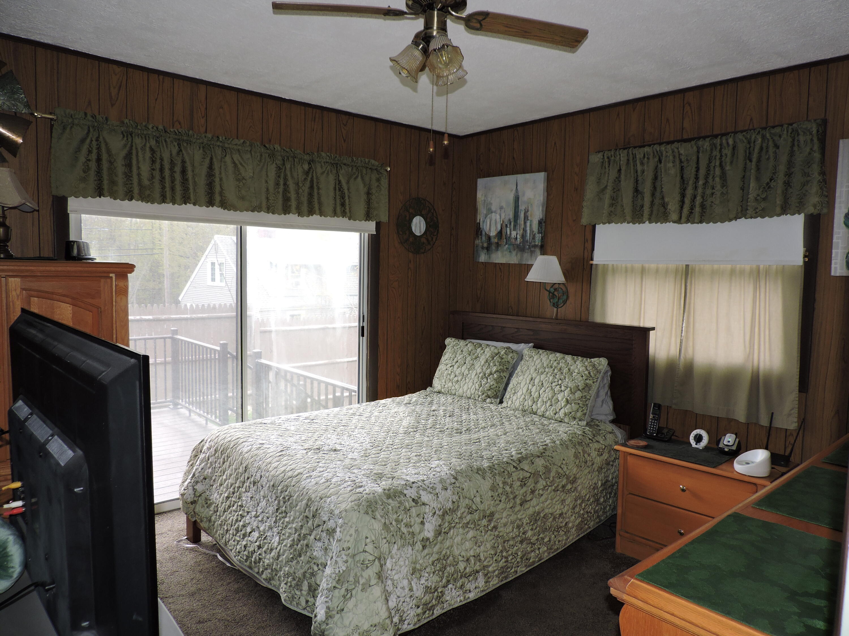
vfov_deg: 56.8
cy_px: 318
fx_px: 589
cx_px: 424
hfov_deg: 71.6
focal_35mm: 24
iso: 100
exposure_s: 1/100
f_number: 3
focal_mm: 4.3
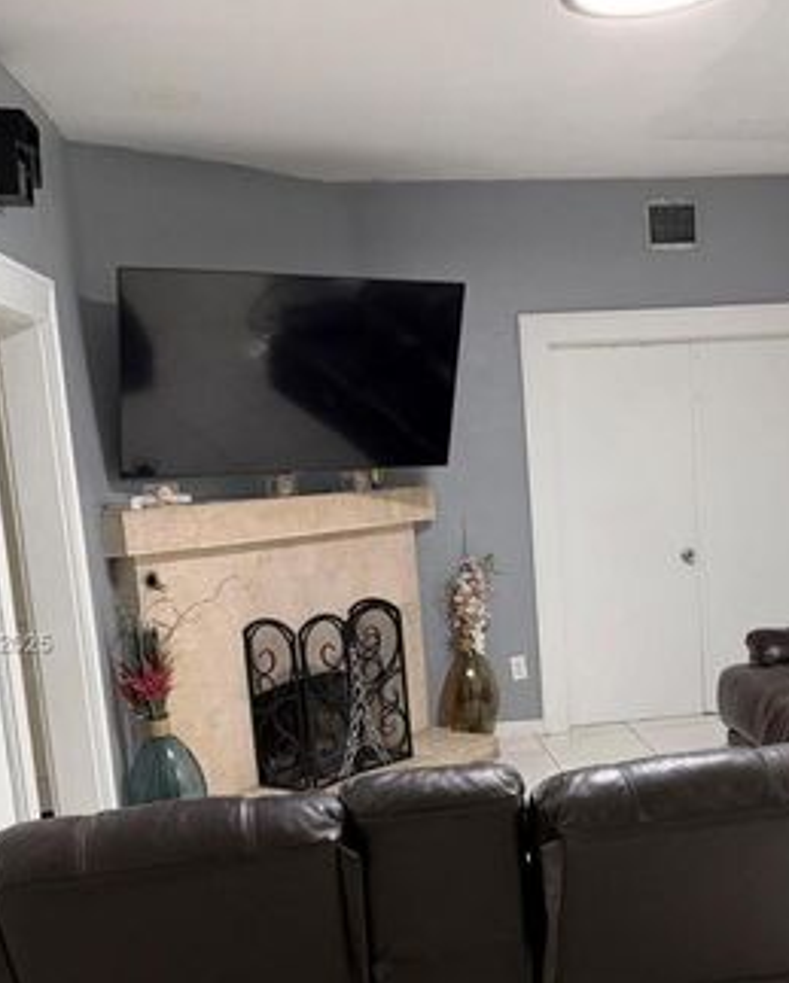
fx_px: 1253
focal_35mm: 43
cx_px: 594
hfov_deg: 34.2
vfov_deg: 42.3
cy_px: 647
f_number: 1.78
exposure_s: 1/60
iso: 400
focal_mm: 6.76
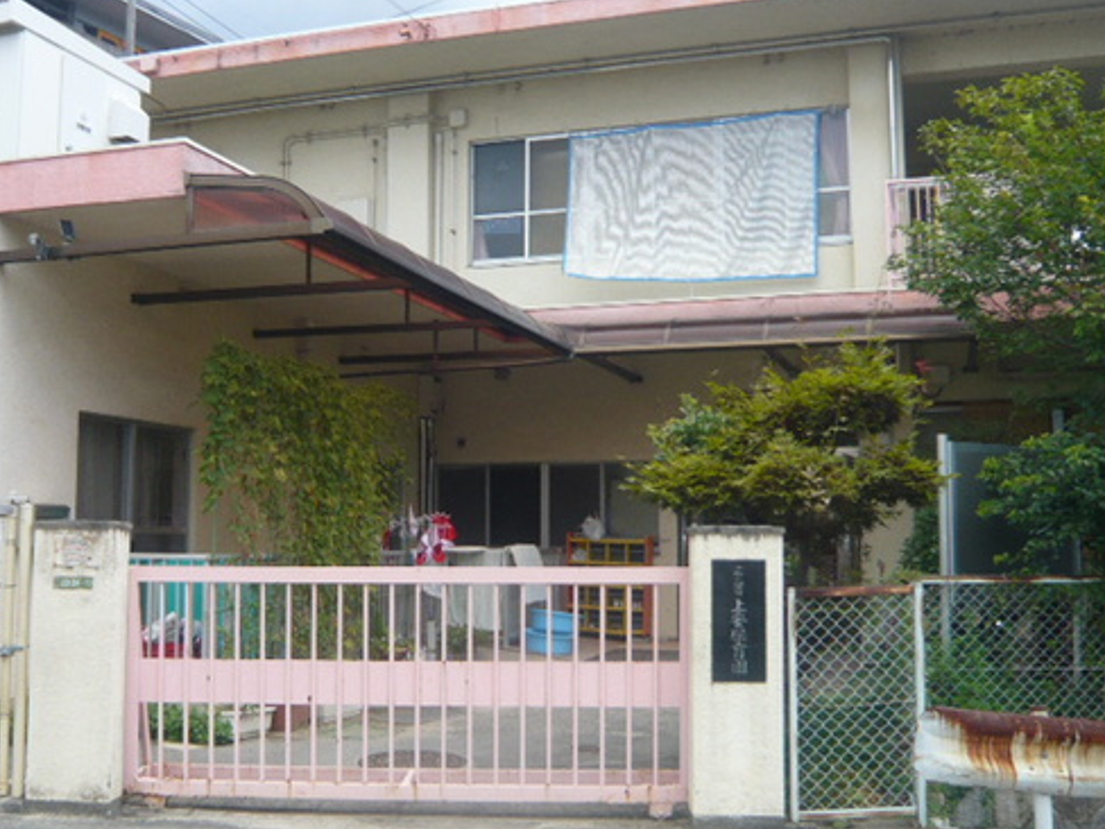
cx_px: 473
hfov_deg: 47.7
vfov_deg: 36.8
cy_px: 410
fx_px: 1245
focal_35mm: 39
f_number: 2.8
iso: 100
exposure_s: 1/500
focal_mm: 4.6
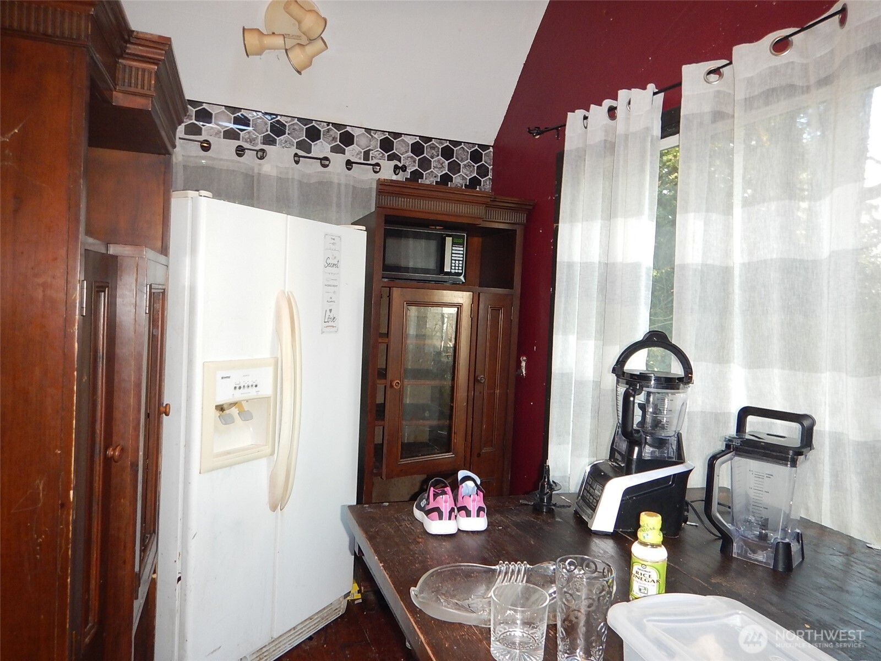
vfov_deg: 56.8
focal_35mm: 24
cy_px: 330
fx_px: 611
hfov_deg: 71.6
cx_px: 440
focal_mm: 4.3
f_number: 2.8
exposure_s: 1/30
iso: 200
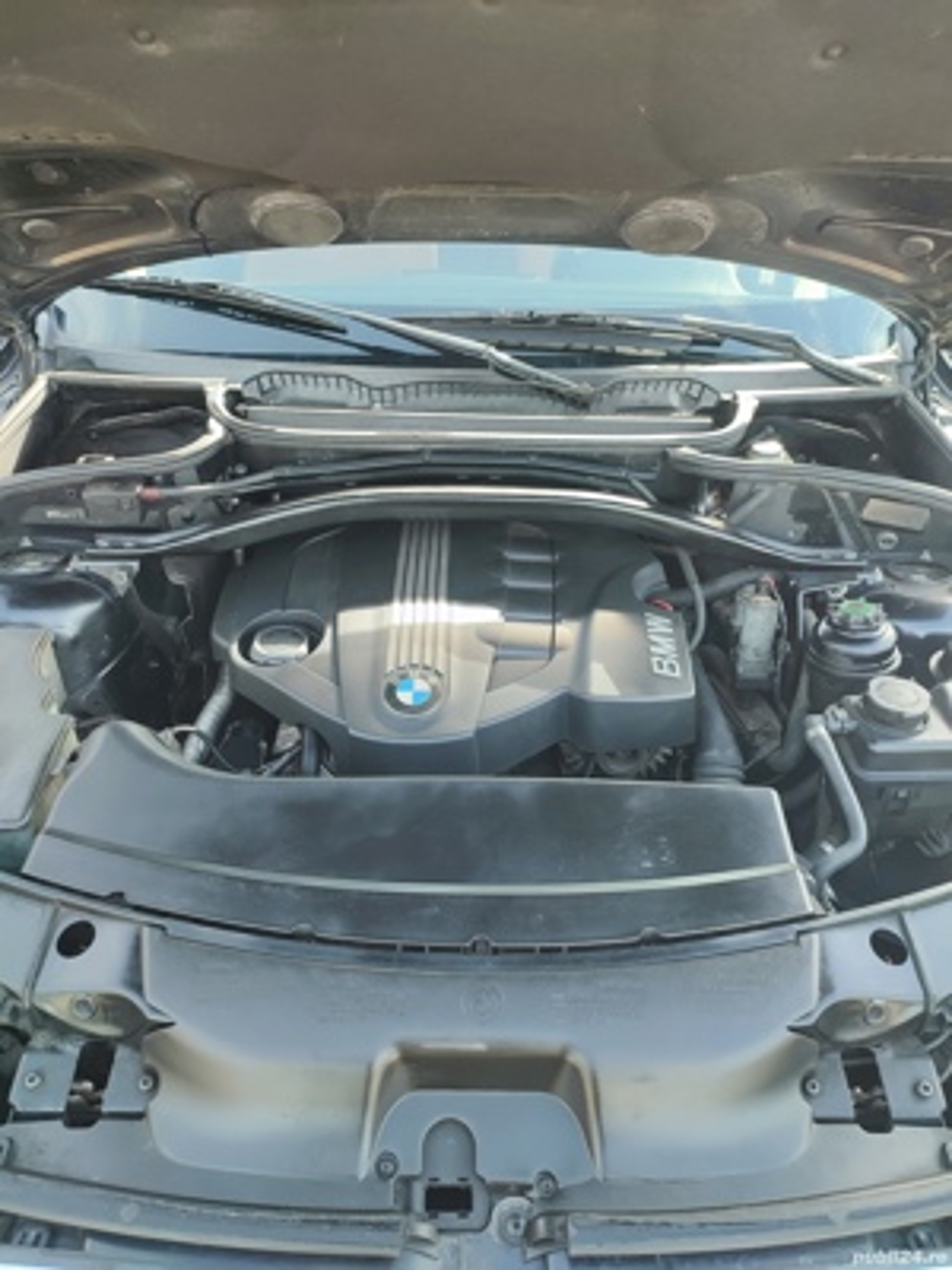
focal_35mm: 25
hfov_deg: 54.9
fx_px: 917
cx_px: 476
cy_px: 635
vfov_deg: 69.4
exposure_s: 1/100
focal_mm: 6.04
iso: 83
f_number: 1.9
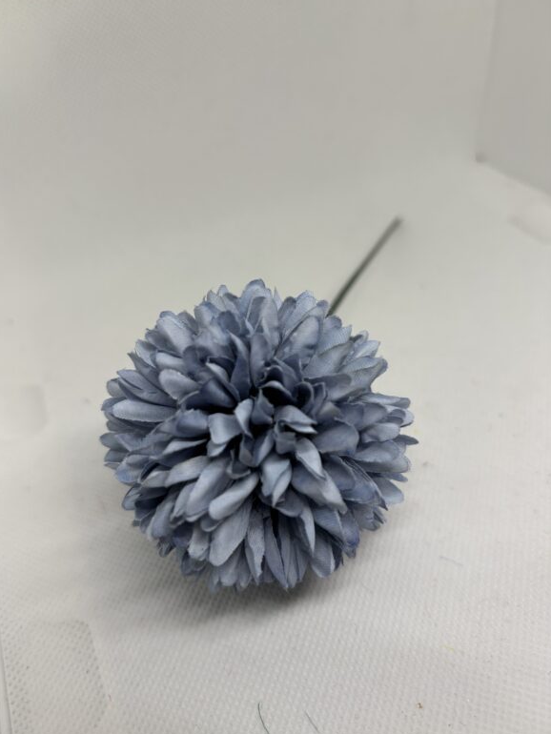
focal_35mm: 27
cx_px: 267
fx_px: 573
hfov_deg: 51.4
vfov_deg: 65.3
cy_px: 374
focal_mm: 5.96
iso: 40
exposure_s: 1/270
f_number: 1.6
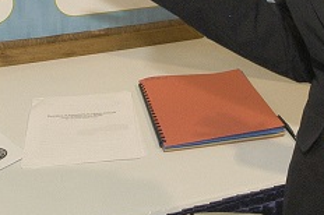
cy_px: -121
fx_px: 683
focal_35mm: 76
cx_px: 216
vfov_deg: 16.1
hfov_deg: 26.5
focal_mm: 14
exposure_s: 1/60
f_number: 6.3
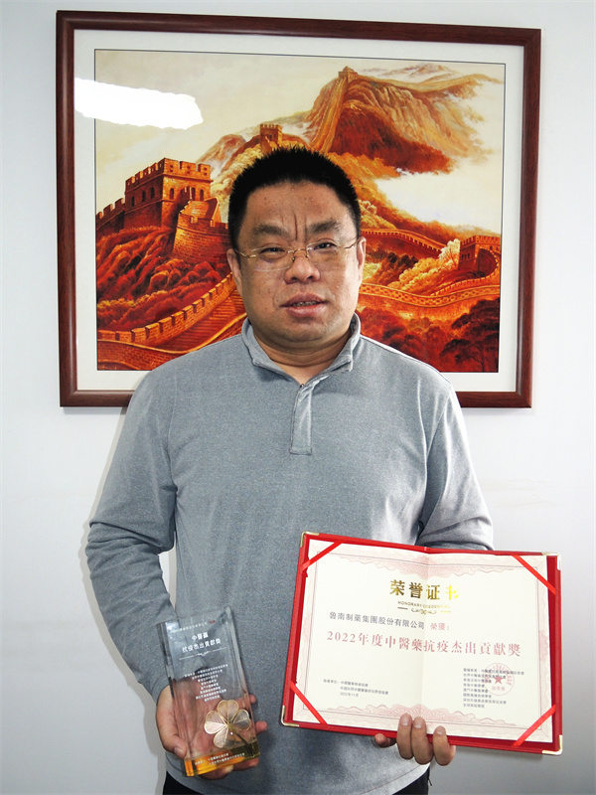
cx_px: 298
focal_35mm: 30
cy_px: 398
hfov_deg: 46.8
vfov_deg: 60.0
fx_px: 689
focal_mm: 6.5
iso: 250
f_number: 2
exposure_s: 1/40
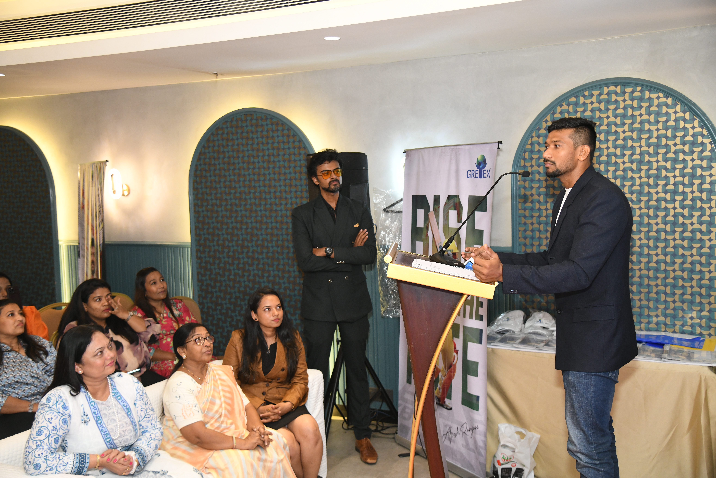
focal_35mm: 38
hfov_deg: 50.7
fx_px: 756
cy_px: 239
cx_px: 358
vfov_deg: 35.1
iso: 2000
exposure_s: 1/160
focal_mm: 38
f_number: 4
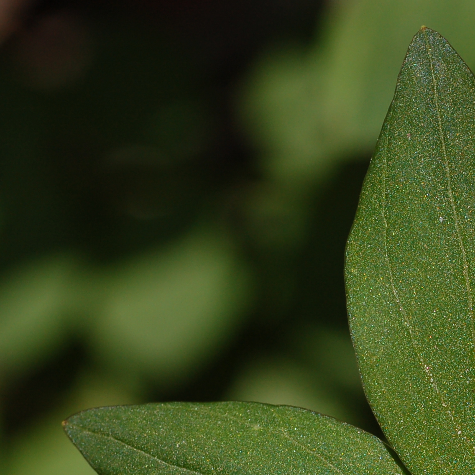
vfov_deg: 7.4
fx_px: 3664
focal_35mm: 236
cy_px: 365
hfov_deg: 7.4
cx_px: 466
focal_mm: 70
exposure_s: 1/640
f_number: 8
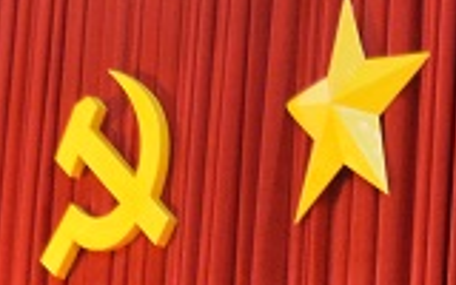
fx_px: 3331
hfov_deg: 7.5
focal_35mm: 268
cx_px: 902
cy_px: 687
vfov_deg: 4.8
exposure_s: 1/40
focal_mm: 28
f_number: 4.2
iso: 1600
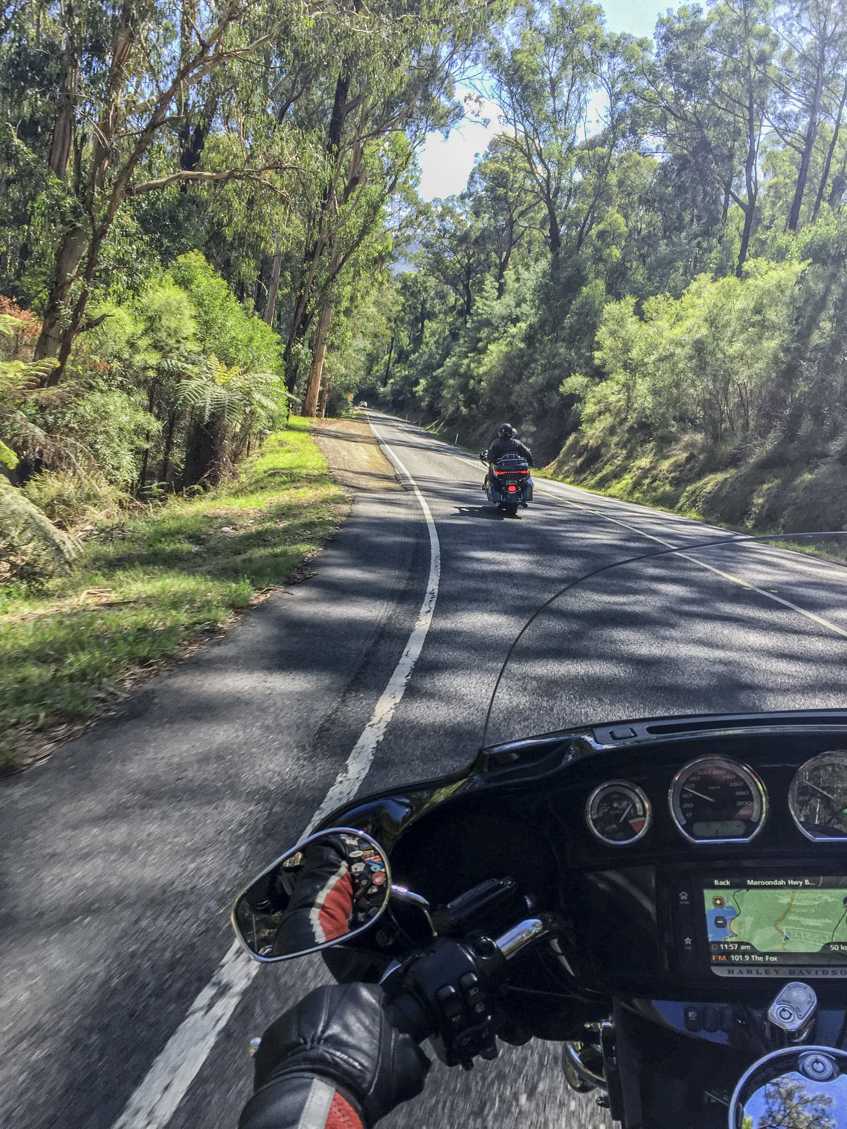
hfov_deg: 48.2
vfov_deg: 61.7
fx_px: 946
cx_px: 424
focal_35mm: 29
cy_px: 564
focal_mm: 4.15
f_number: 2.2
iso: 32
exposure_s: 1/500
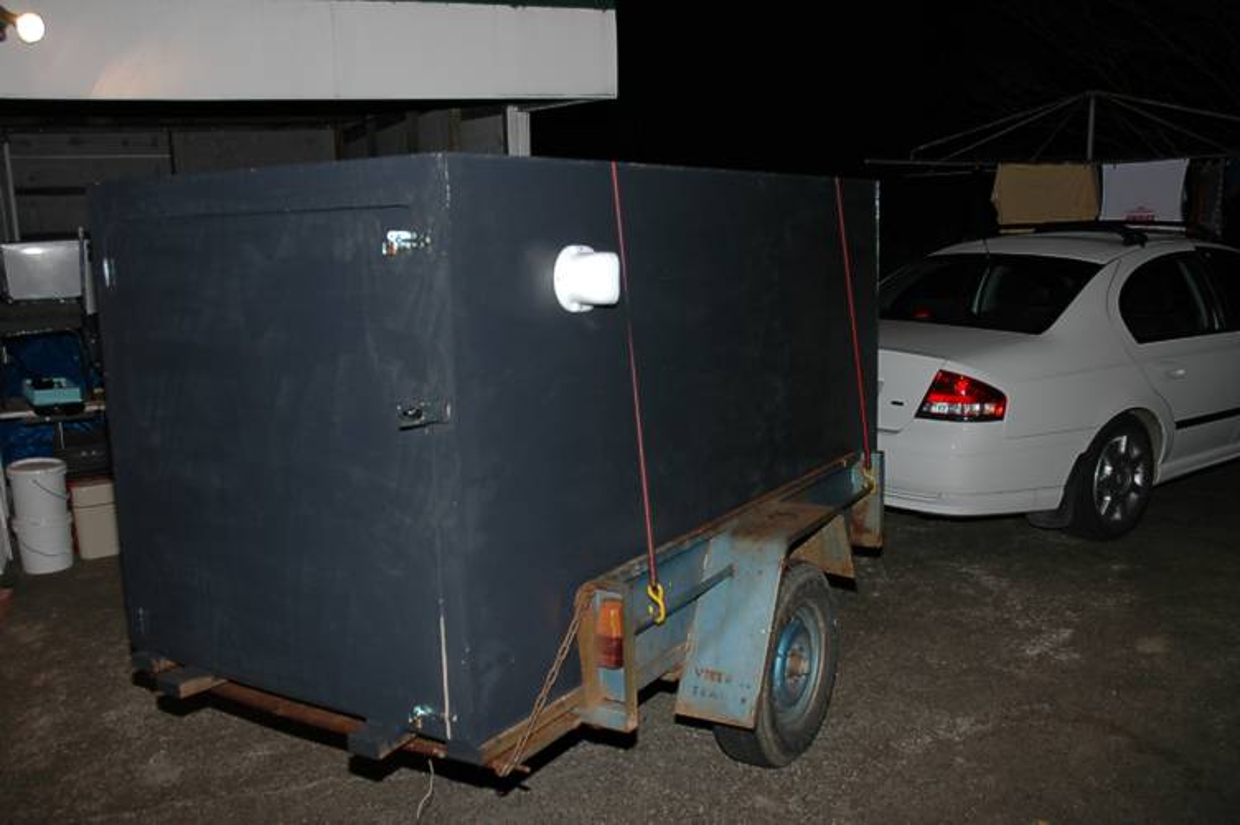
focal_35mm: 33
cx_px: 620
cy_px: 412
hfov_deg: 57.3
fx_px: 1136
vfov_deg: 39.9
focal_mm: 22
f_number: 4
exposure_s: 1/60
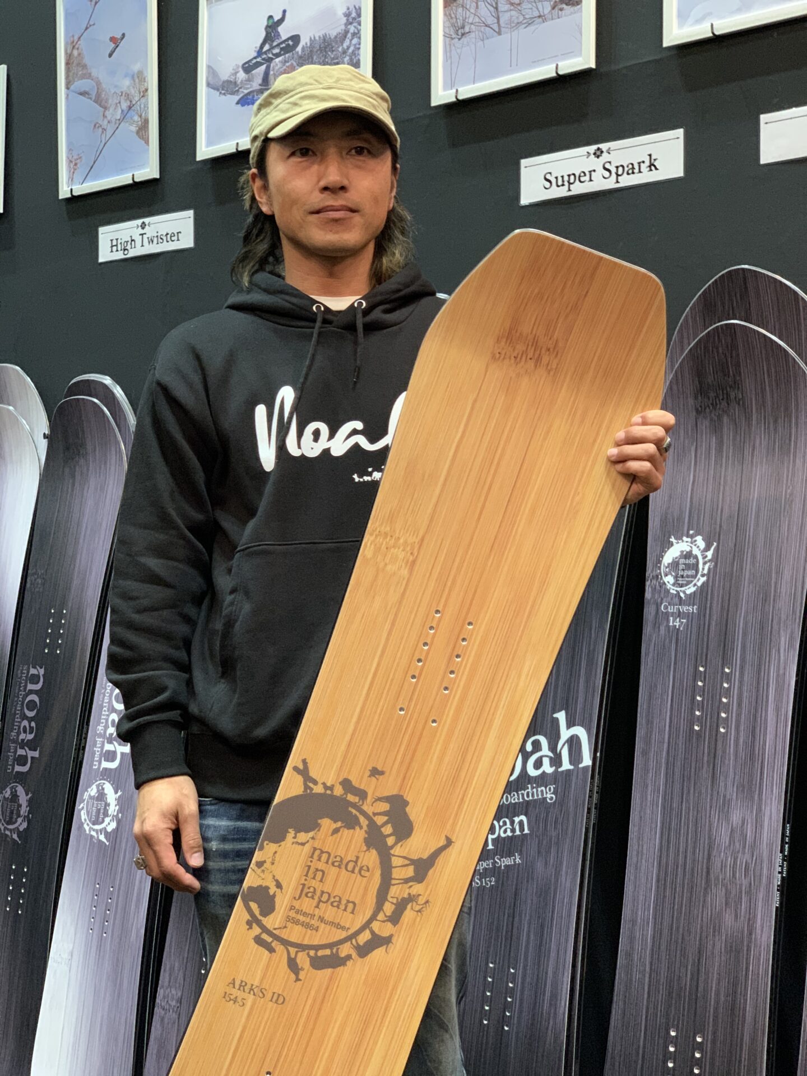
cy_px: 538
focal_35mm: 52
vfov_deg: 36.8
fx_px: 1616
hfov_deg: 28.0
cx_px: 404
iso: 400
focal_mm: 6
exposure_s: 1/50
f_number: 2.4
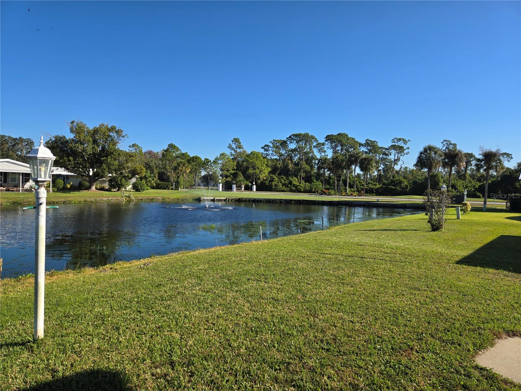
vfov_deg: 58.9
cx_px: 260
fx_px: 346
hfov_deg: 73.9
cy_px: 196
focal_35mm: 23
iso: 25
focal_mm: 5.4
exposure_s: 1/1967
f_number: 1.8
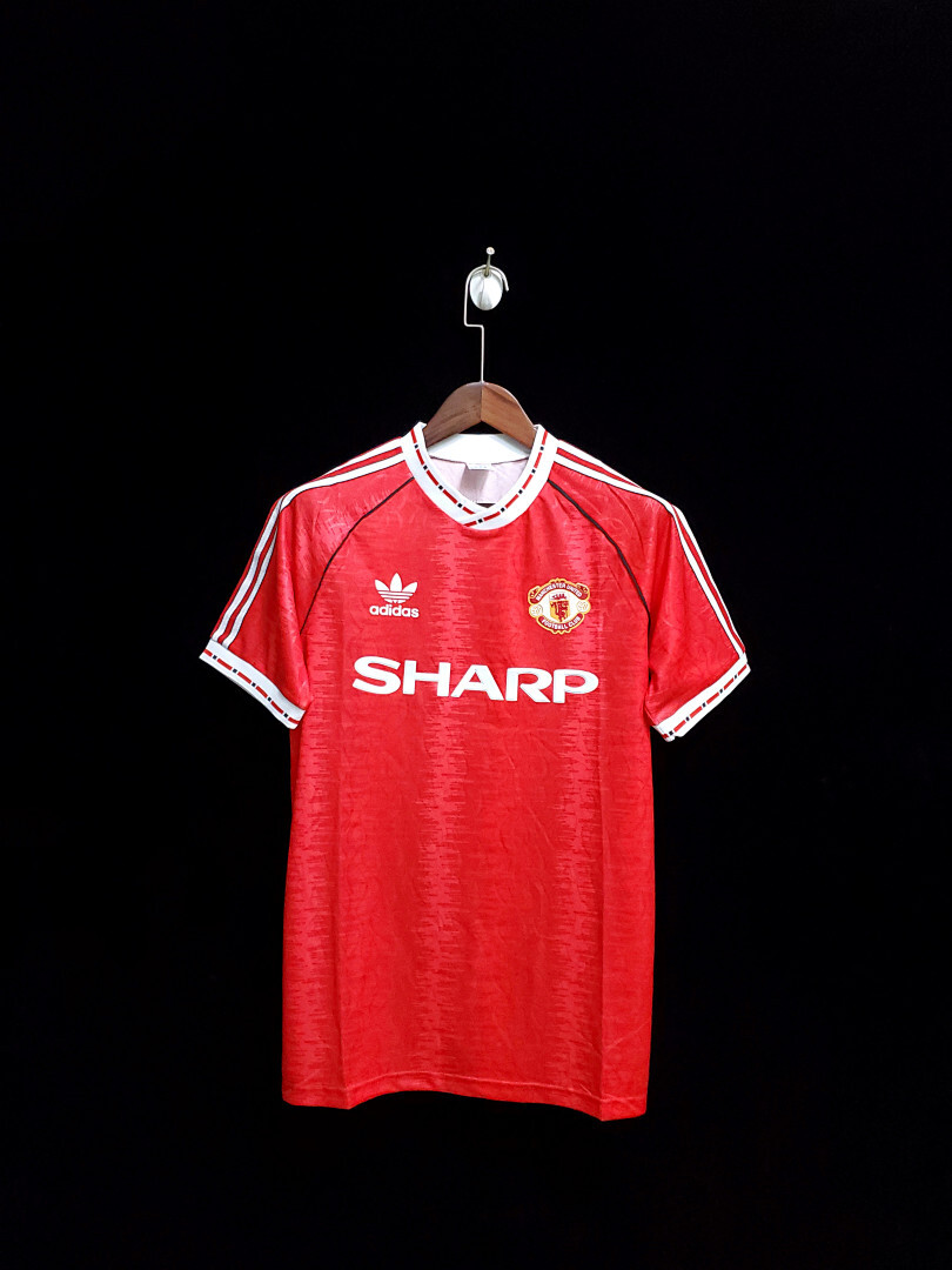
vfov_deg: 67.3
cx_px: 476
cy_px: 635
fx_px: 953
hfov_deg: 53.1
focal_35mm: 26
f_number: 1.5
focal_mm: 4.3
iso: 500
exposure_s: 1/30
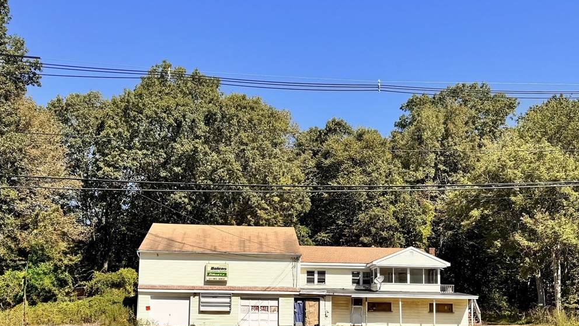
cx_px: 294
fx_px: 415
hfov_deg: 69.9
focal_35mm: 27
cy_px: 145
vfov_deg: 42.8
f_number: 1.78
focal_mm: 6.76
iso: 80
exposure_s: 1/4608
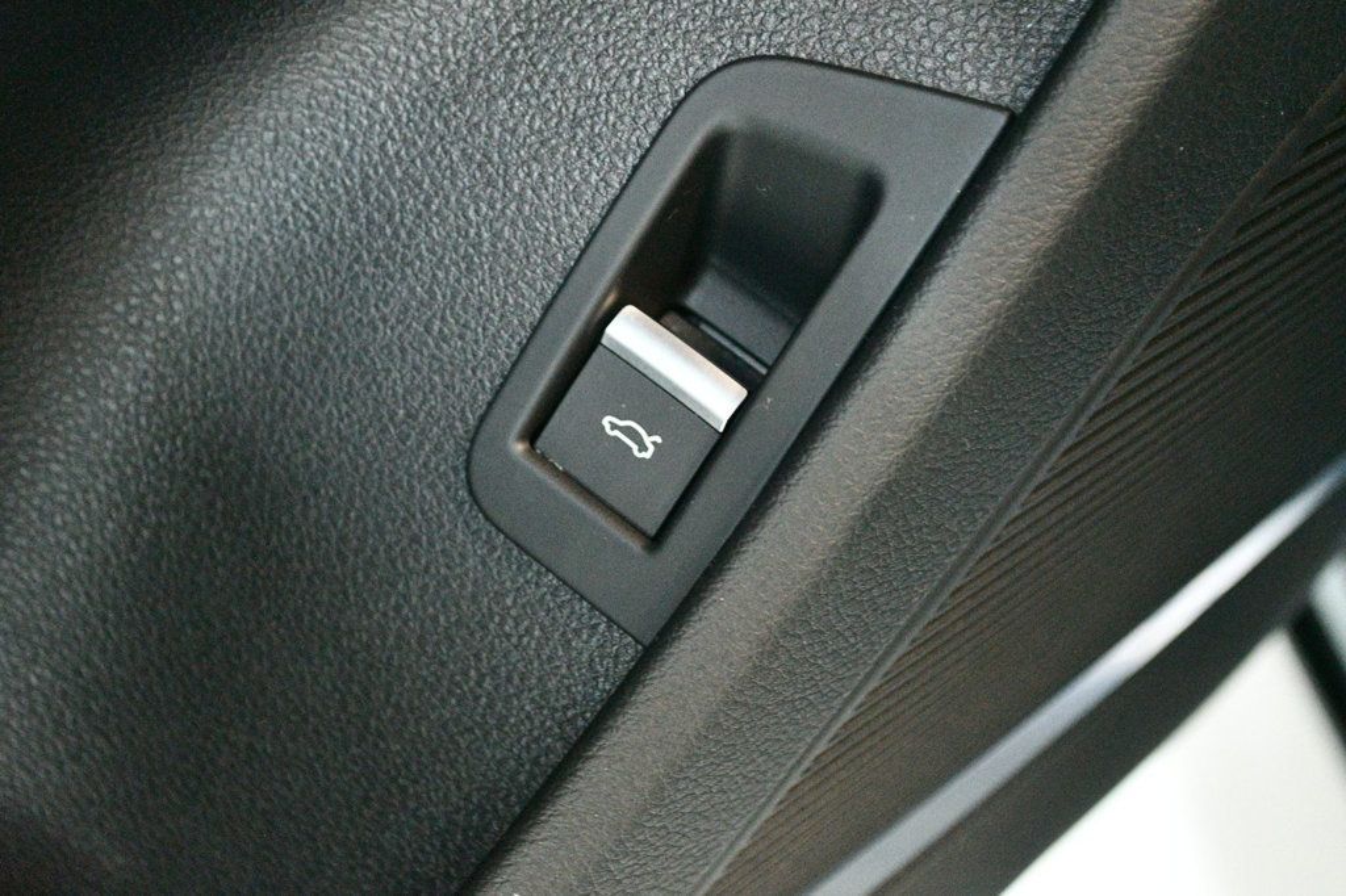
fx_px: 2504
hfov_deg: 30.1
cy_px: 448
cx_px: 673
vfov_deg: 20.3
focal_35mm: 67
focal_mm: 45
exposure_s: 1/40
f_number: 5.3
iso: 12800
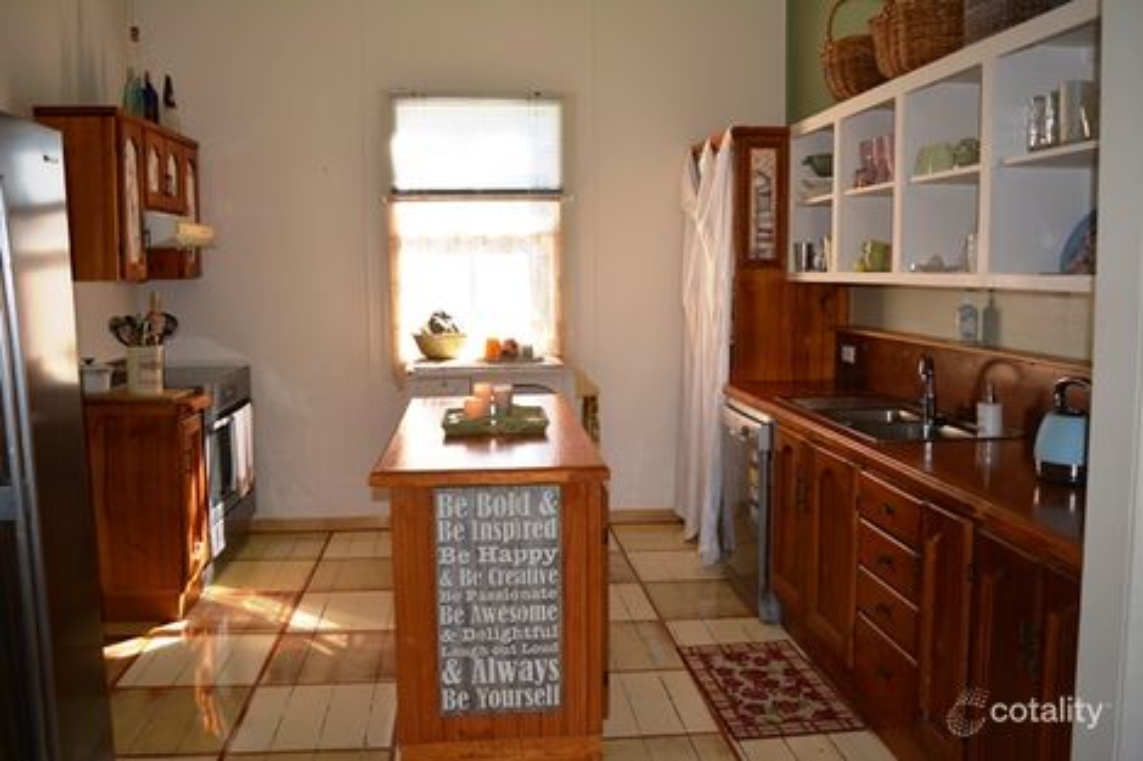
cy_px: 380
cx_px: 572
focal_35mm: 33
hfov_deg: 57.2
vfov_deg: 39.9
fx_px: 1047
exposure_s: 1/125
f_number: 3.8
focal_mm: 22
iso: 250
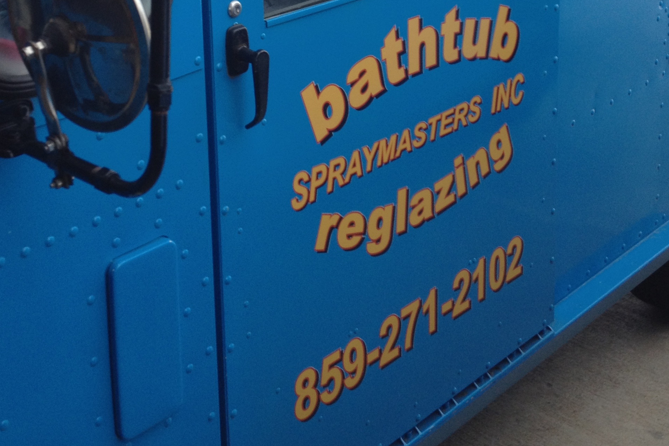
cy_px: -59
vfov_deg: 20.7
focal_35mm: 62
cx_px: 294
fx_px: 1152
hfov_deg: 32.3
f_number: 2.4
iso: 50
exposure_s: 1/308
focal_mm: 4.28
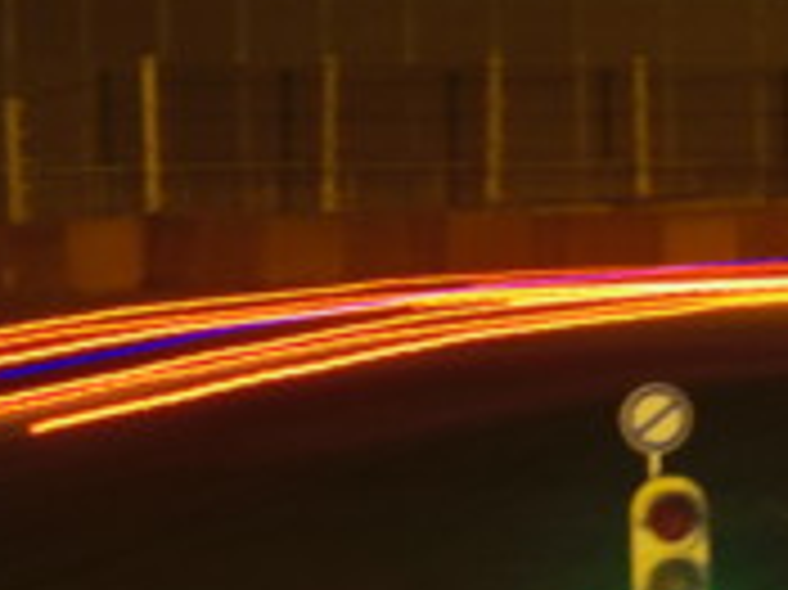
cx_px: -131
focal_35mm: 533
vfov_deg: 2.8
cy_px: 482
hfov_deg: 3.7
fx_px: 12125
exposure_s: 2
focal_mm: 45
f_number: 8
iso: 640
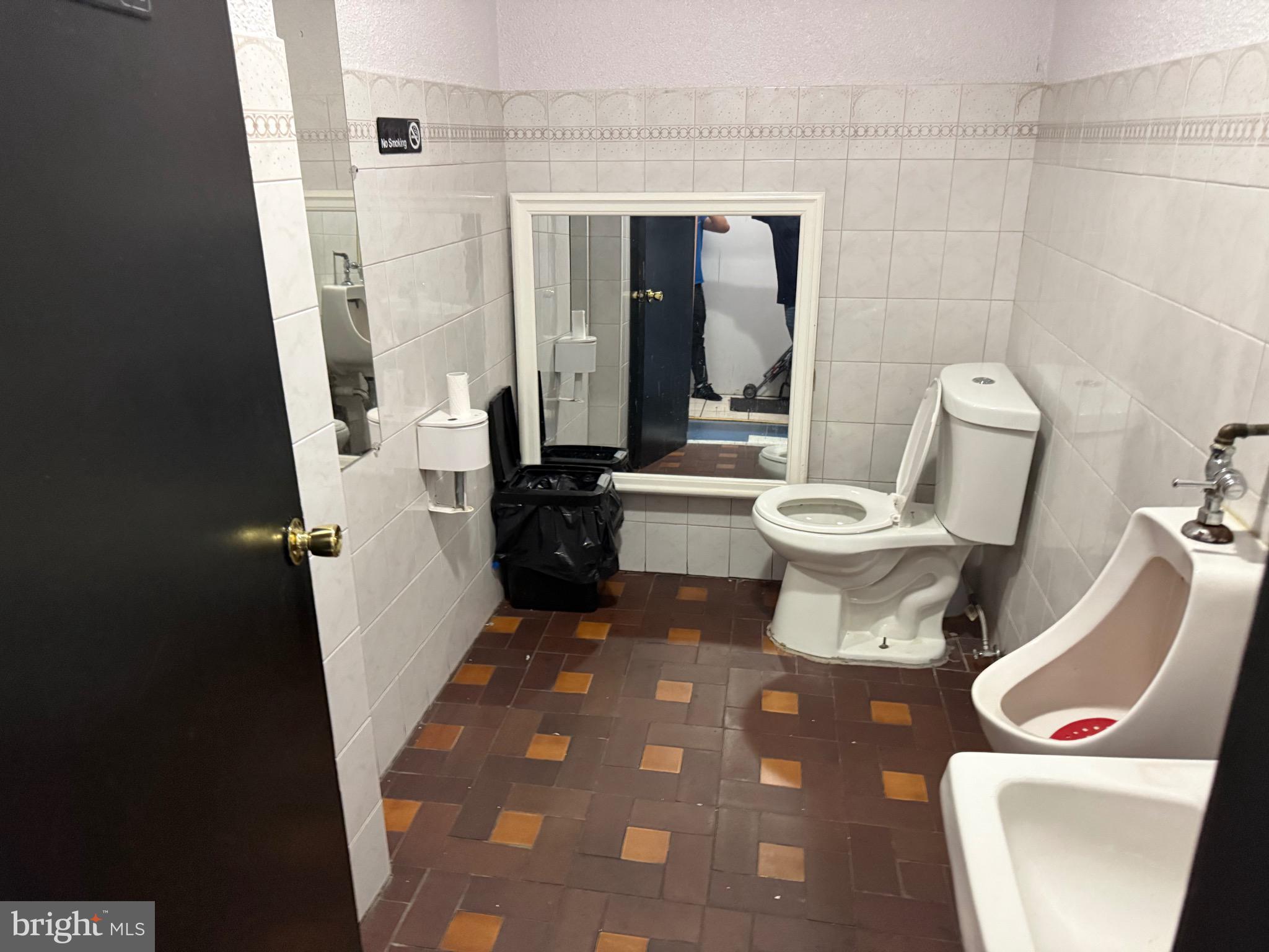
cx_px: 634
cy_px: 476
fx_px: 880
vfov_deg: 56.8
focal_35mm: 24
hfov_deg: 71.6
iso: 800
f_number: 1.78
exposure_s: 1/60
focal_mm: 6.76
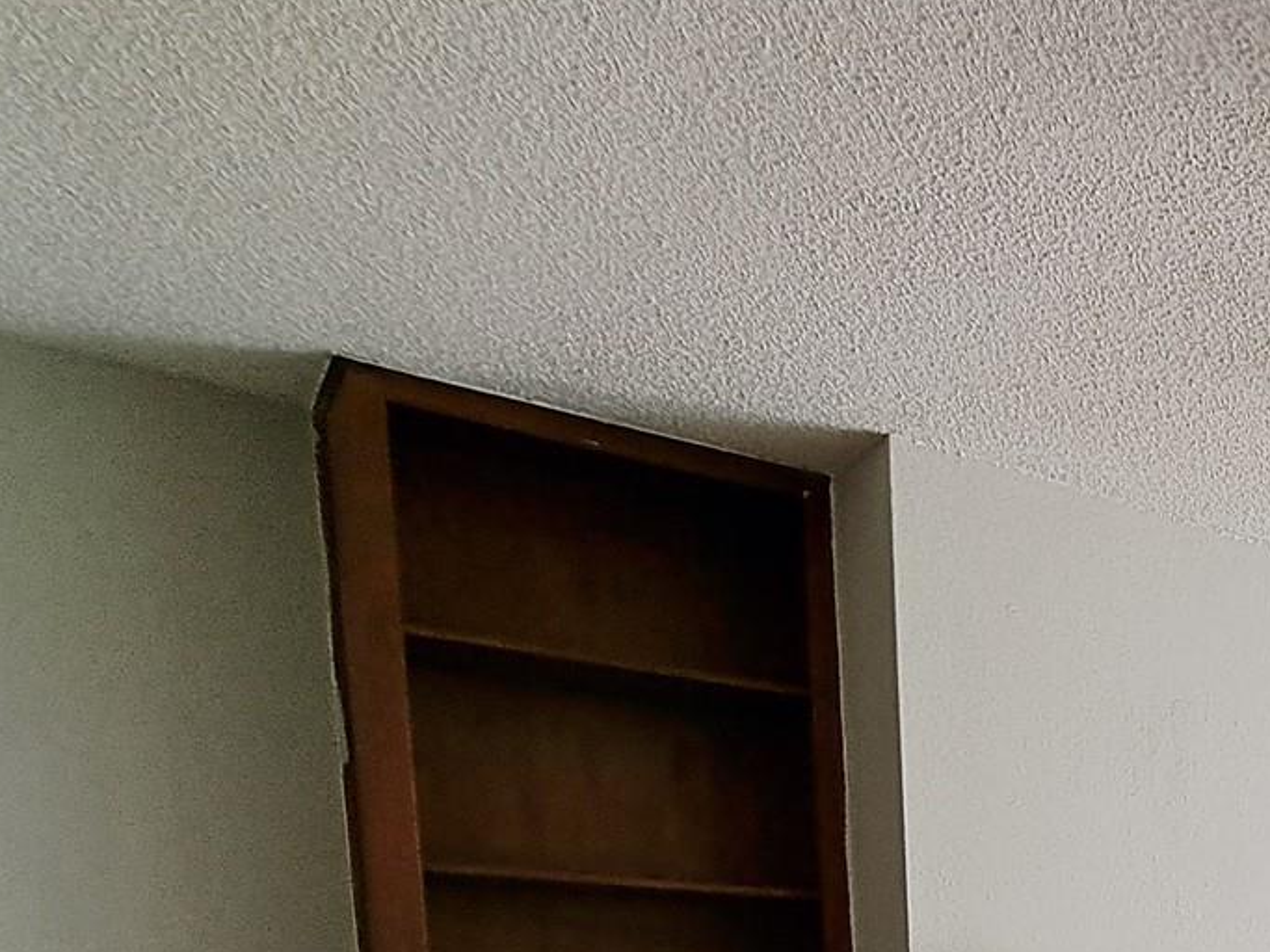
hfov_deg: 36.3
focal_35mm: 39
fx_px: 1431
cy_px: 1316
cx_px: 1547
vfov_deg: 28.3
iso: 50
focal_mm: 1.74
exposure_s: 1/60
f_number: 2.2
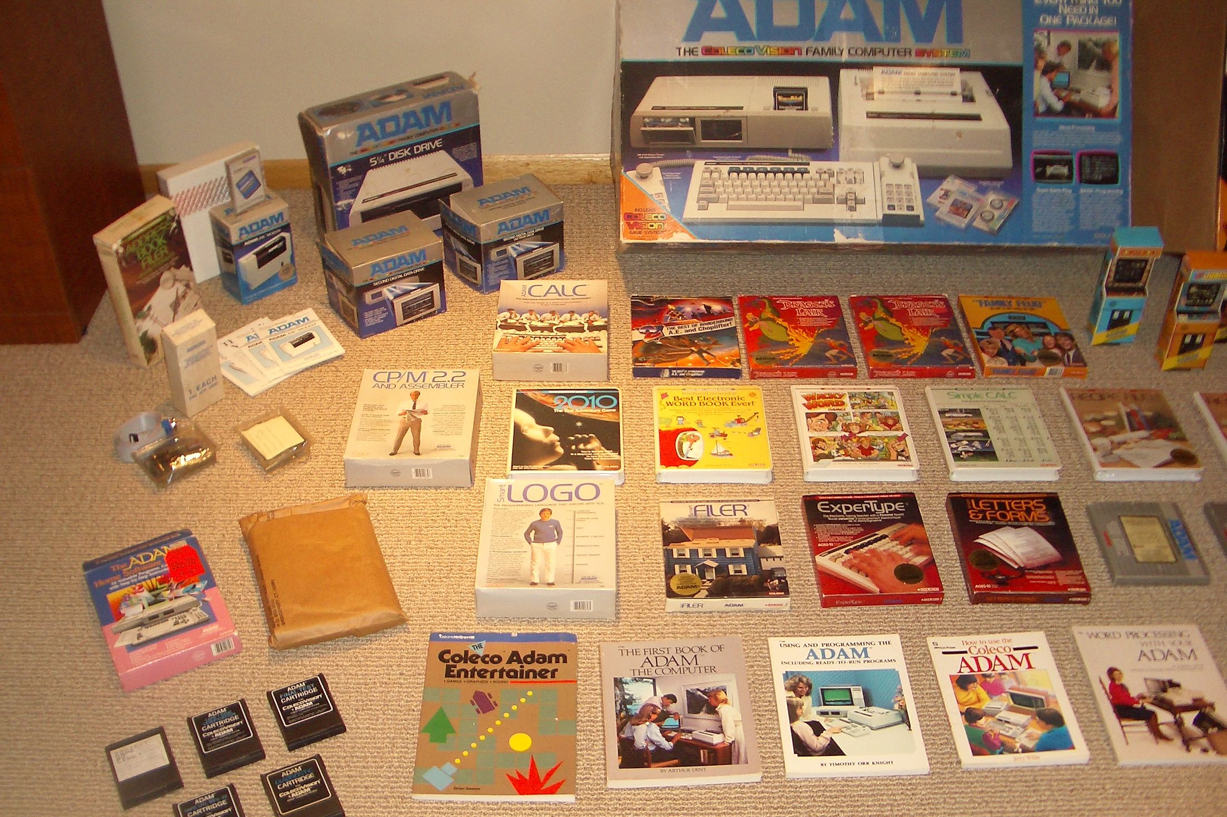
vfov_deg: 35.0
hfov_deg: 50.7
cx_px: 587
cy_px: 453
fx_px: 1295
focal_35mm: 38
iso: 100
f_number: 2.6
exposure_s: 1/60
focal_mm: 5.8
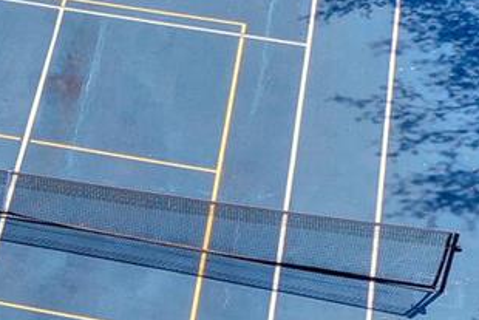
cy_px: 338
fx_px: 2463
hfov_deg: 10.1
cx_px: -553
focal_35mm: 185
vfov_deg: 7.4
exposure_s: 1/320
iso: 100
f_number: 5.6
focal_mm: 10.3
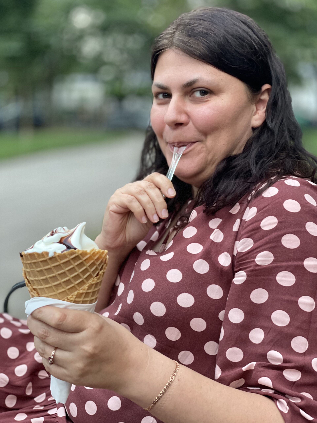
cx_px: 158
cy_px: 212
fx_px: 635
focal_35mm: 52
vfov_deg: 36.8
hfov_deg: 28.0
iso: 320
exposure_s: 1/40
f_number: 2
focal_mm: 6
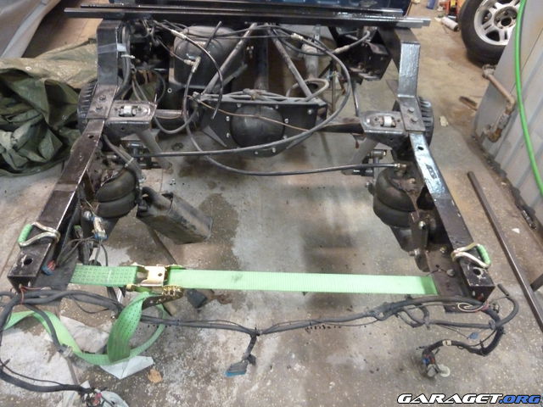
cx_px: 272
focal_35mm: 25
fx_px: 392
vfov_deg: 54.9
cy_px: 204
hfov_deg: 69.4
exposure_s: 1/13
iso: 800
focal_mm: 4.1
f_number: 3.3
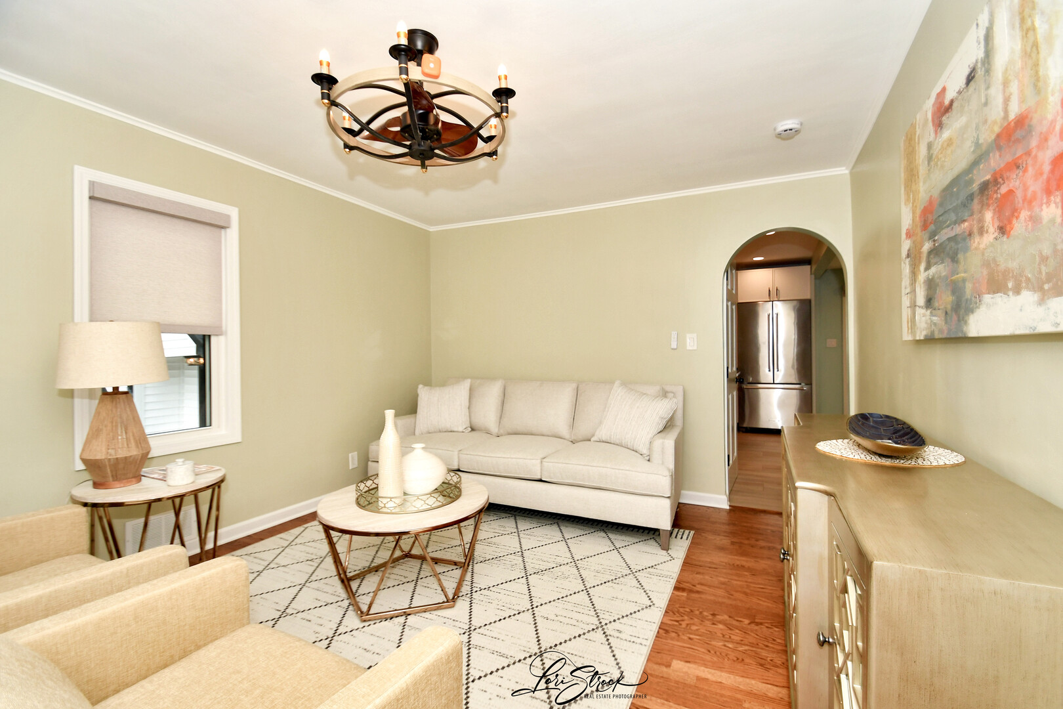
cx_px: 532
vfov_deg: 77.3
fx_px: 443
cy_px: 354
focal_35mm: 15
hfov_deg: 100.4
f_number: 8
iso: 400
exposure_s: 1/320
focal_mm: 10
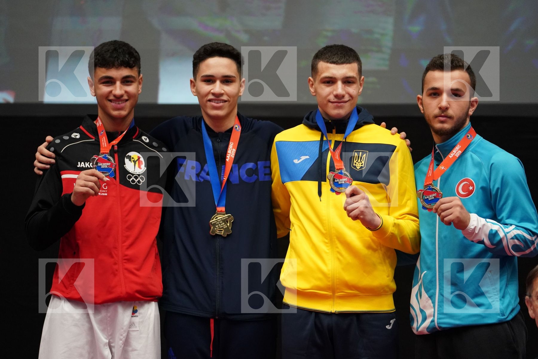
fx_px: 2660
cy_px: 180
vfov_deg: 7.7
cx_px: 269
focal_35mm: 178
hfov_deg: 11.5
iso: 4000
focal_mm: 178
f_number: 2.8
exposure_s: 1/1000
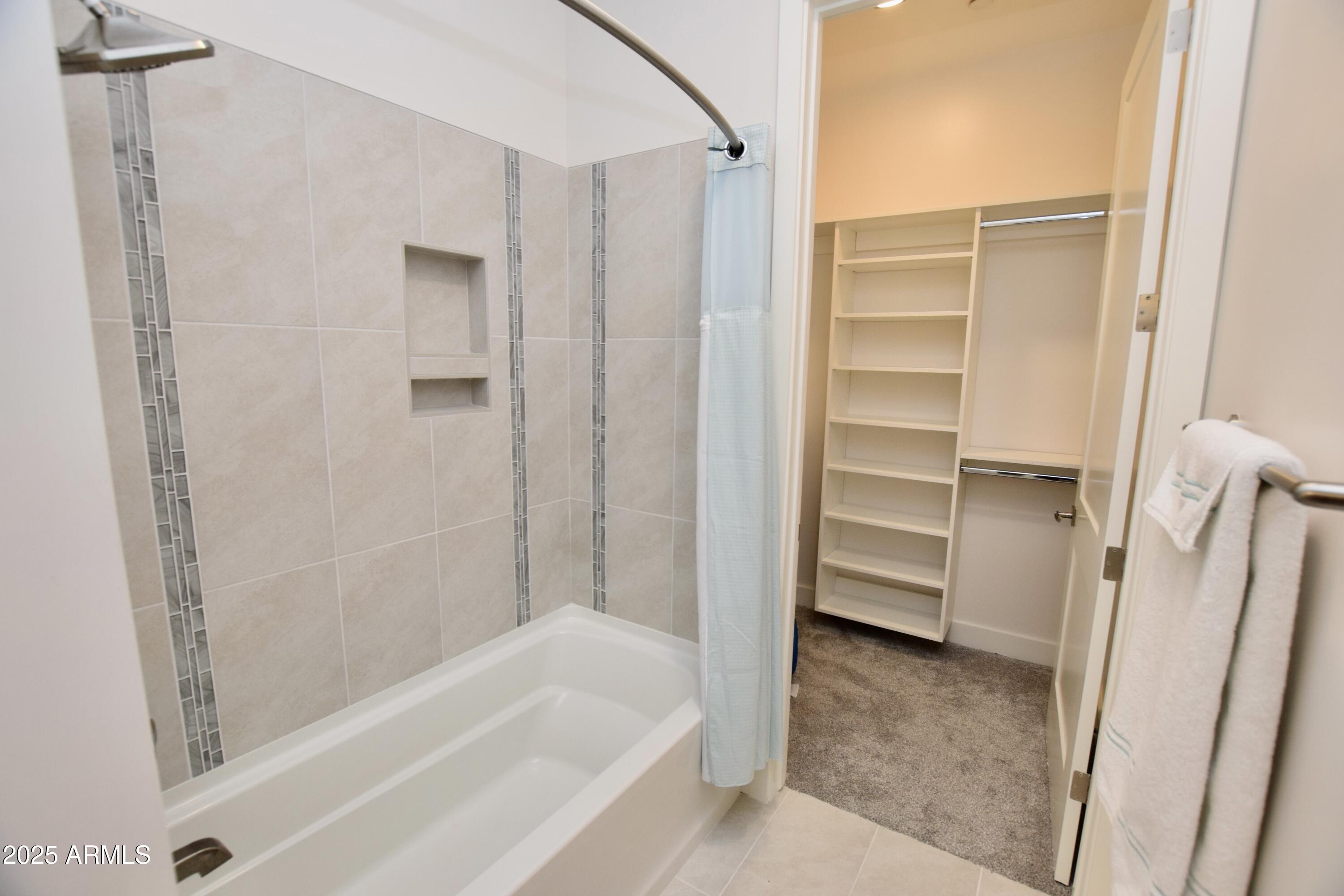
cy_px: 448
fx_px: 560
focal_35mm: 15
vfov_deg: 77.3
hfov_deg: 100.4
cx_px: 672
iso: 800
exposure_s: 1/100
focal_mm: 10
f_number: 5
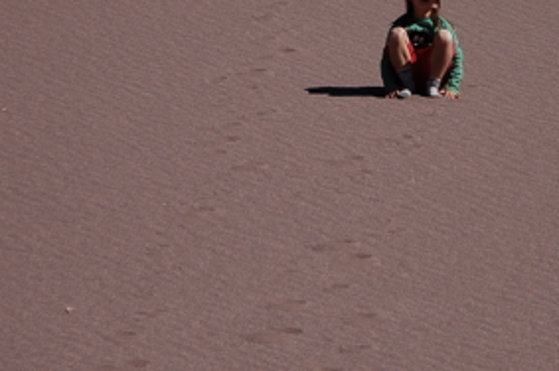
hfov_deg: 6.1
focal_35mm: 338
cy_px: 24
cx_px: 415
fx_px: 5242
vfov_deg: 4.1
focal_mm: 116
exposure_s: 1/1600
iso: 200
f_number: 6
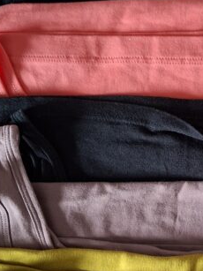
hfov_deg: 23.8
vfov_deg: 31.8
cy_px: 190
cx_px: 182
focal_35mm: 60
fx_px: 469
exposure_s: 1/25
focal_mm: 5.54
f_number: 1.8
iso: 500
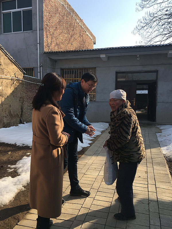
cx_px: 86
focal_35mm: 29
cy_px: 114
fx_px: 192
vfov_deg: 61.7
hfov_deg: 48.2
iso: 25
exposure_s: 1/894
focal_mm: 4.15
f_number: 2.2
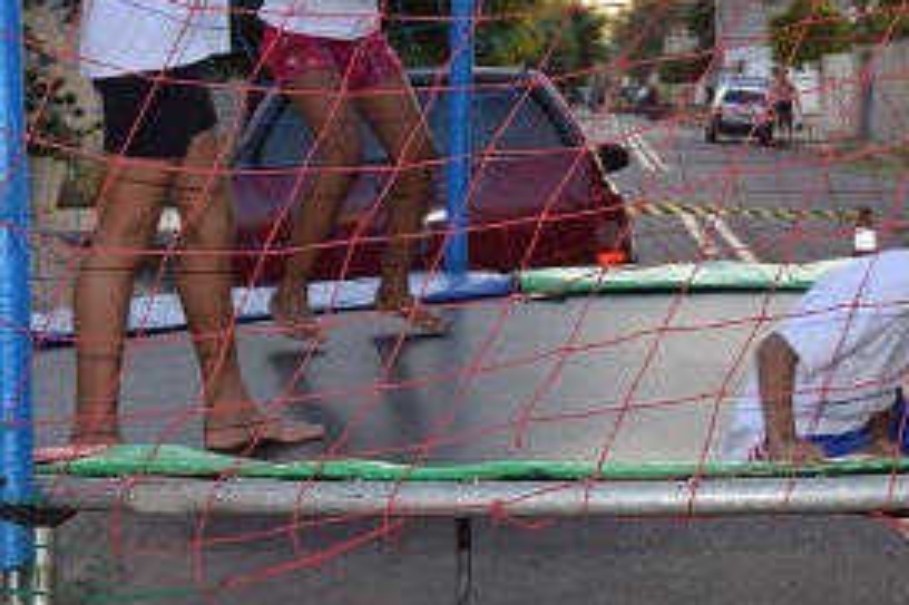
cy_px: 38
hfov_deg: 16.9
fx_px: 3028
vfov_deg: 11.3
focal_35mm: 120
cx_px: 722
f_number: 5.6
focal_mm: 34
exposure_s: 1/125
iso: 125
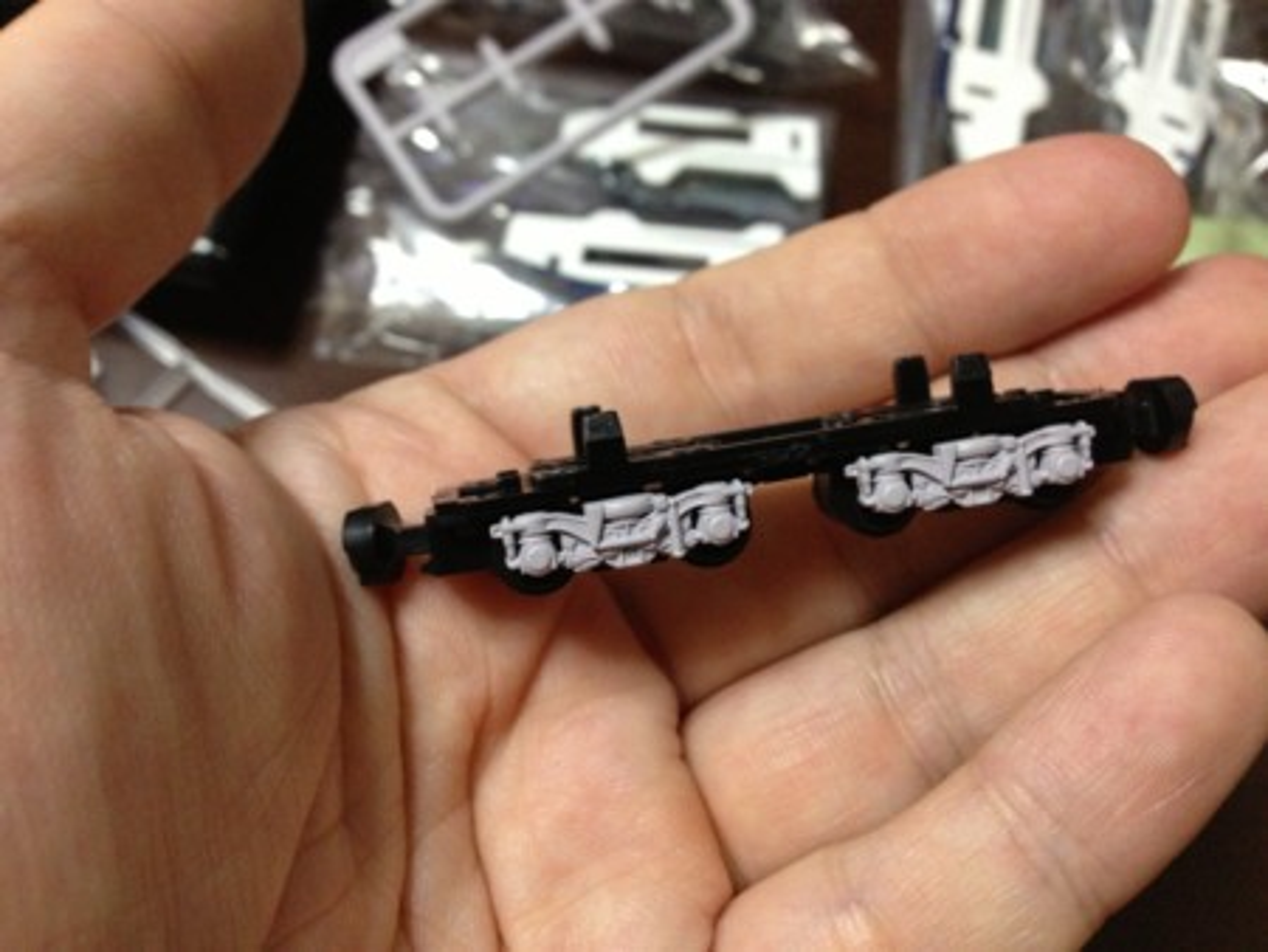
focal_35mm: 33
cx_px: 634
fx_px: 1209
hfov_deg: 55.3
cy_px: 476
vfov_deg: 43.0
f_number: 2.4
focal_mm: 4.13
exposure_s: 1/20
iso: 400
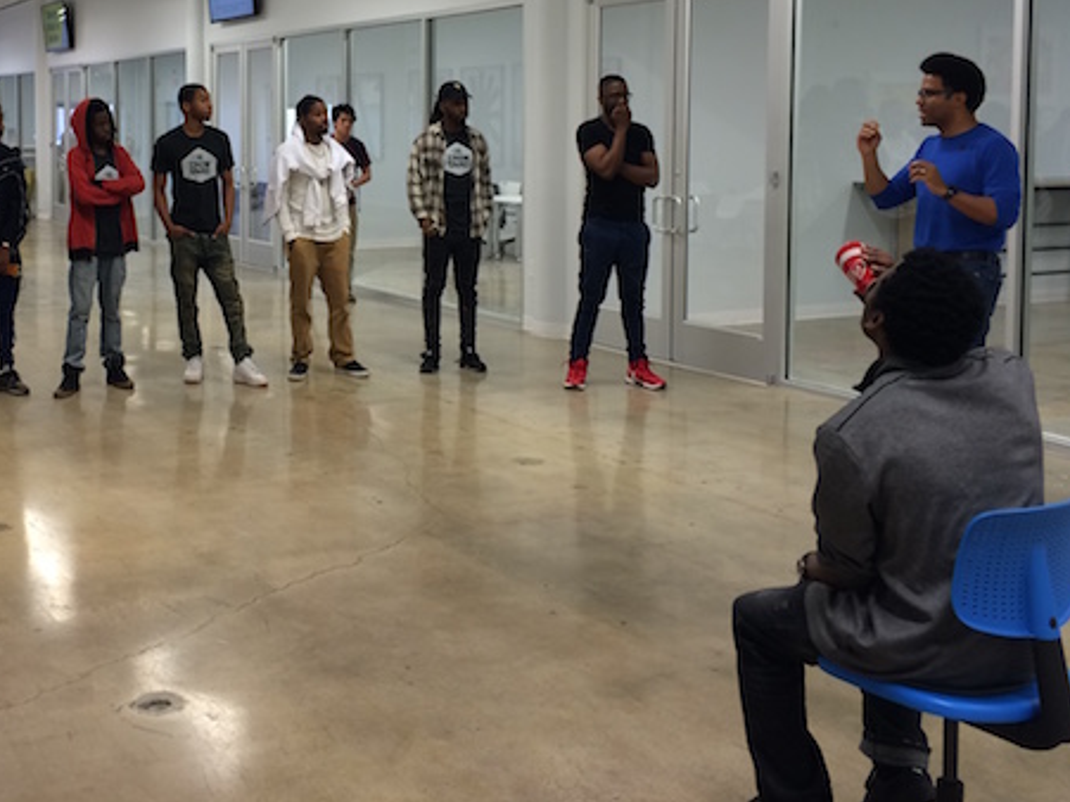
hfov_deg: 41.2
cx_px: 304
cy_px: 215
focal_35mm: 45
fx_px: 1391
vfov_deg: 31.7
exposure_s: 1/30
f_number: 2.2
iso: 40
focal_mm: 4.15
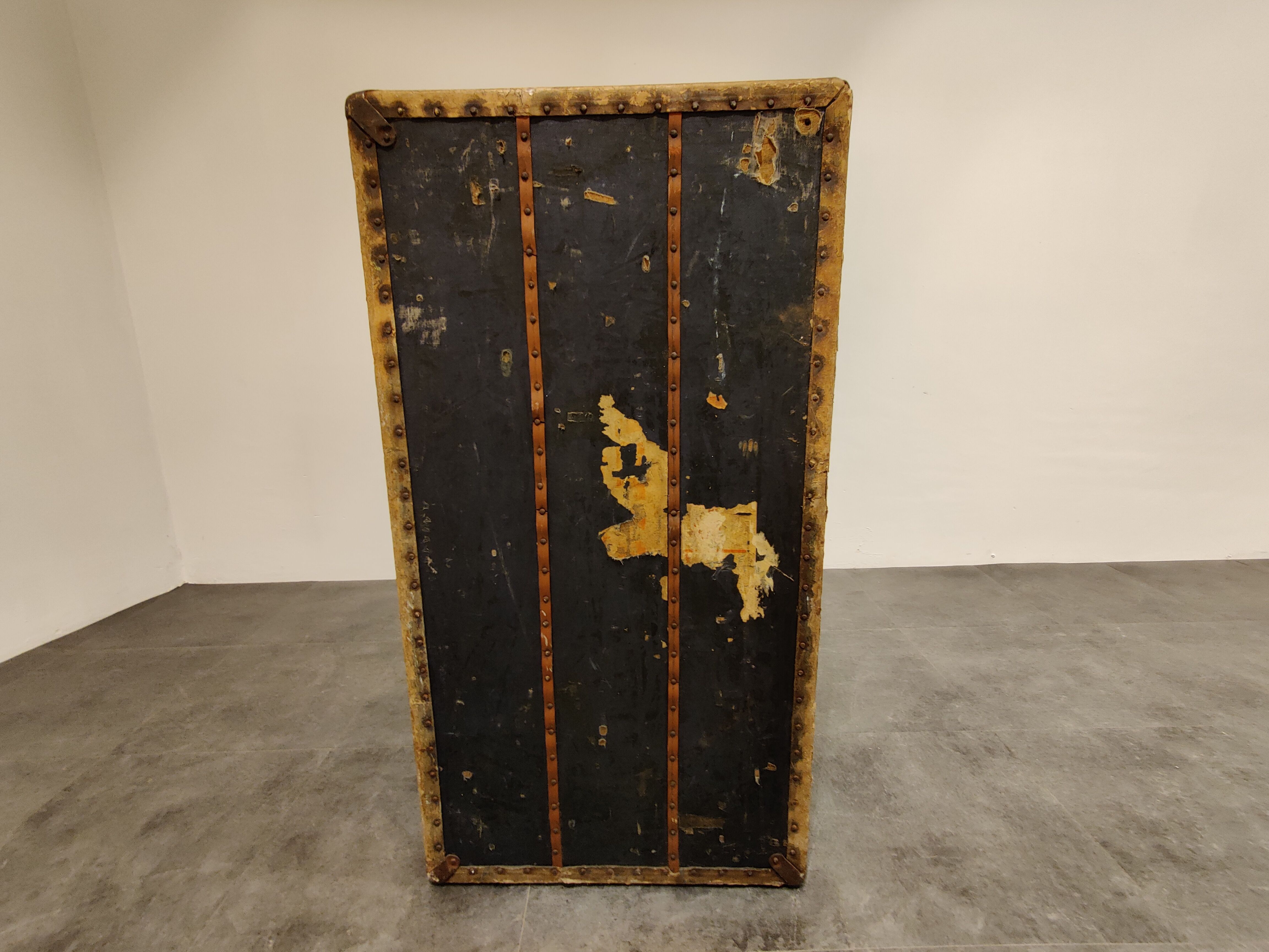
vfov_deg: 89.9
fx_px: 477
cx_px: 634
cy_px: 476
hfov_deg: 106.2
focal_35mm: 13
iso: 500
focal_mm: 2.25
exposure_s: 1/33
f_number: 2.2
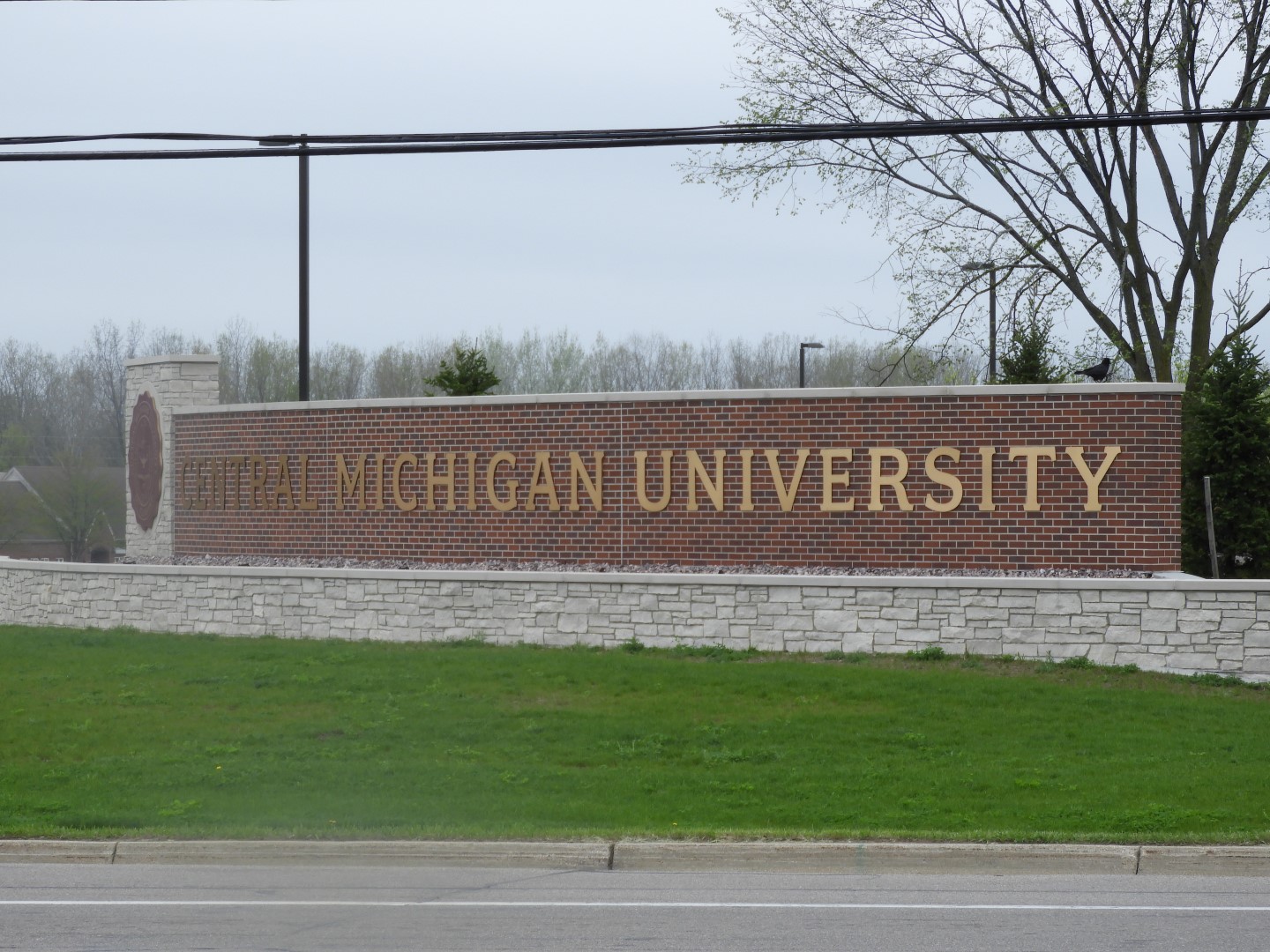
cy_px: 476
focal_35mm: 170
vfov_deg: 8.7
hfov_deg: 11.6
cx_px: 635
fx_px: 6237
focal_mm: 30.5
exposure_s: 1/250
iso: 100
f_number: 5.2
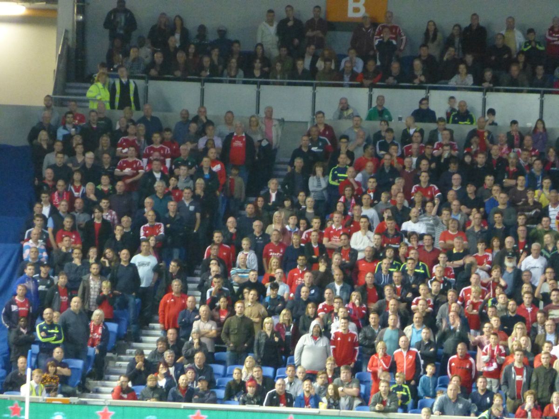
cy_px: 210
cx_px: 280
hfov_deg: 4.1
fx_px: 7751
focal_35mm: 480
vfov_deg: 3.1
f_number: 6.4
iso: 1600
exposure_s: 1/15
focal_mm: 86
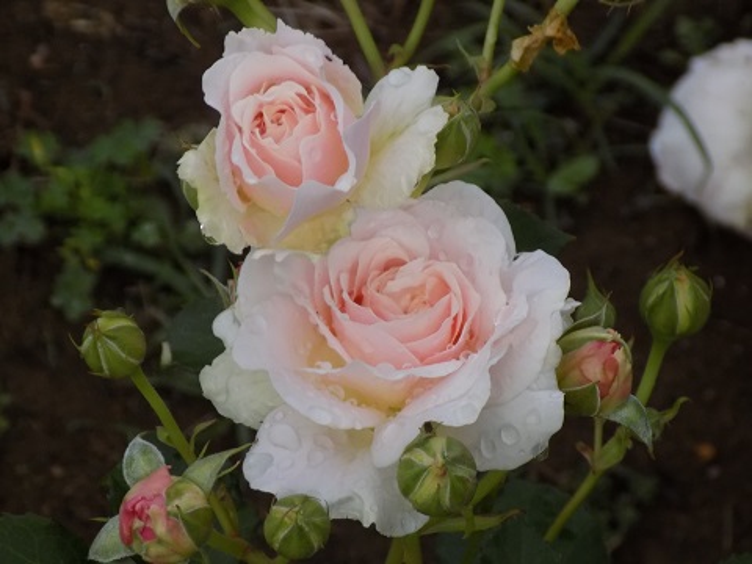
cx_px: 376
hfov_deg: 11.8
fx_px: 3650
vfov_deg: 8.8
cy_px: 282
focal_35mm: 168
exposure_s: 1/30
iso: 180
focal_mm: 29.9
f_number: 5.3
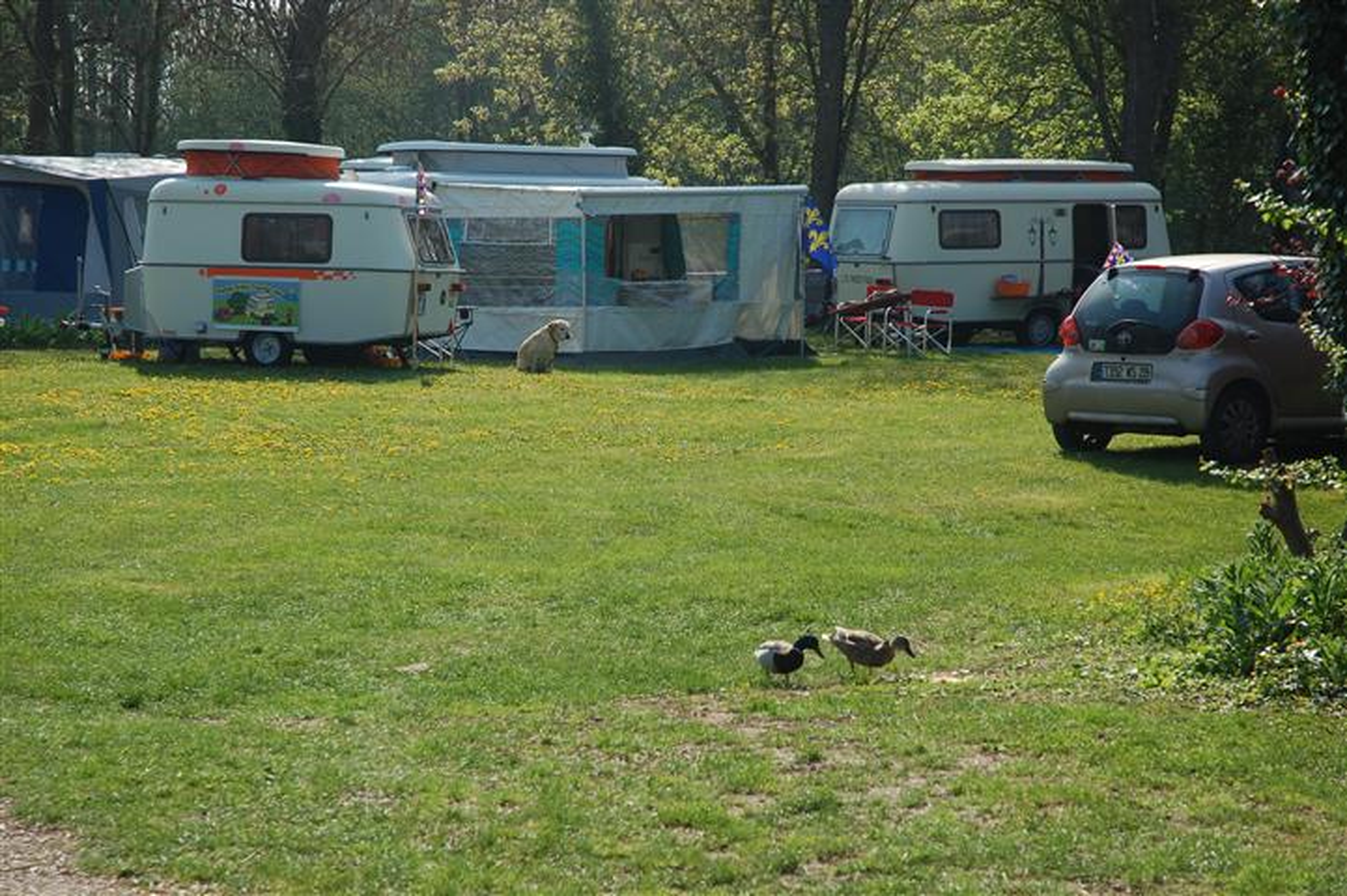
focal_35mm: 98
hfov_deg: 20.9
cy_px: 448
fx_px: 3646
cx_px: 674
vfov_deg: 14.0
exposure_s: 1/640
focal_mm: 65
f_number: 6.3
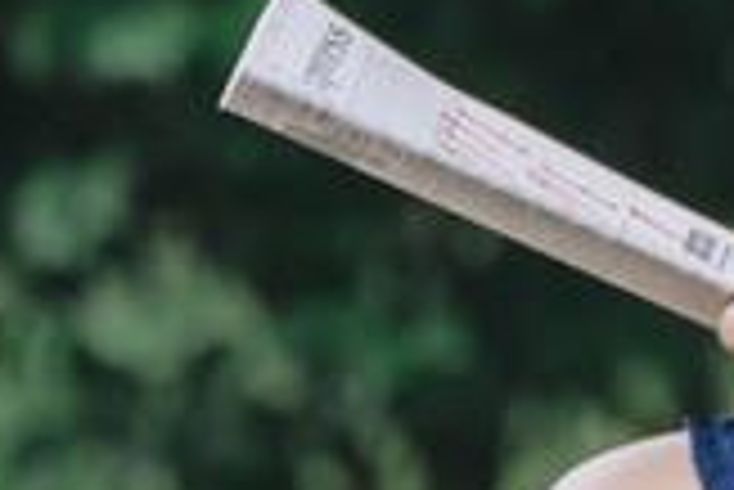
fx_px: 17876
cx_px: 1085
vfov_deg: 1.6
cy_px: 205
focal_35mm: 876
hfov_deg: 2.3
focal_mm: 179
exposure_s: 1/200
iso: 640
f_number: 5.6
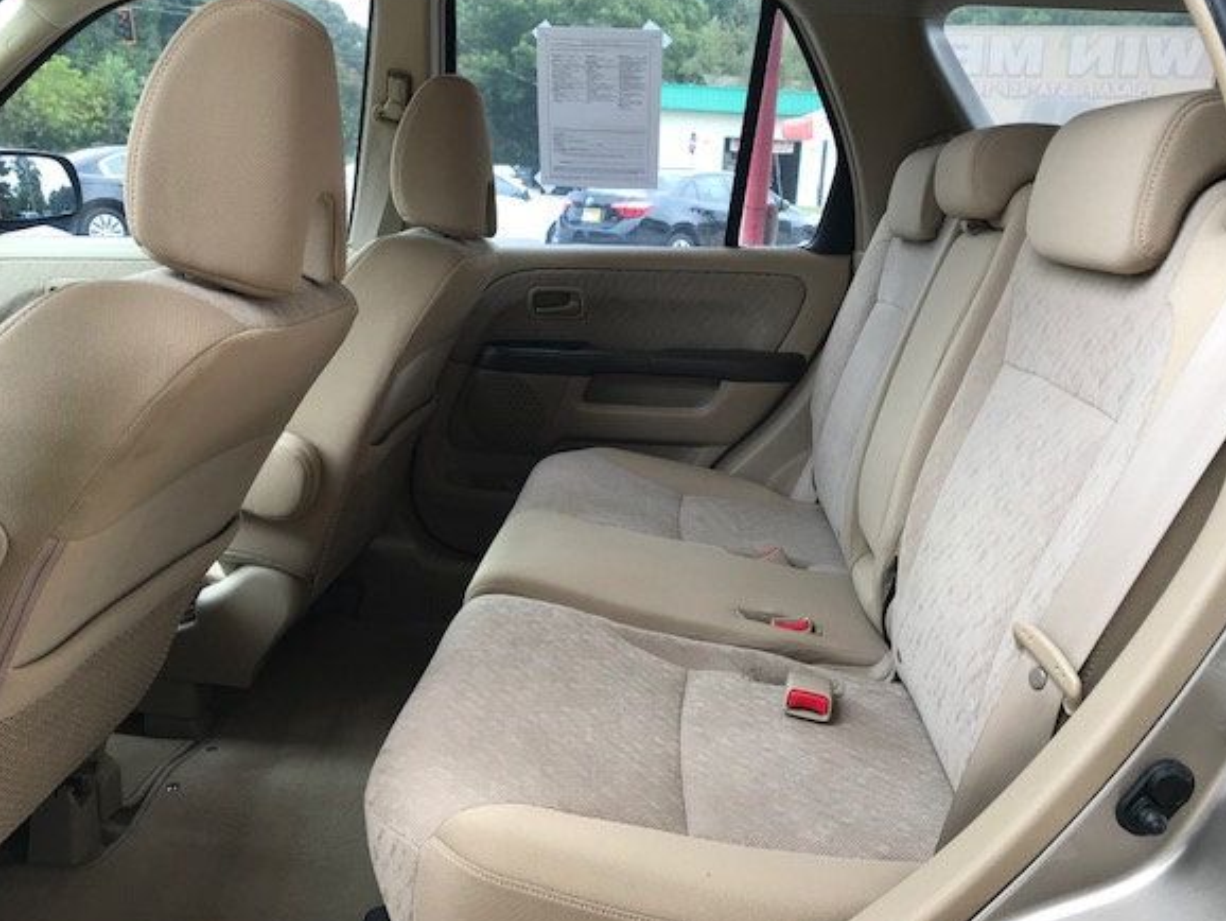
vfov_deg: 45.5
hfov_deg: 58.3
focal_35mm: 31
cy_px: 444
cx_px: 628
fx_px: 1098
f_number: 1.8
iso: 20
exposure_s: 1/96
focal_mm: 3.99
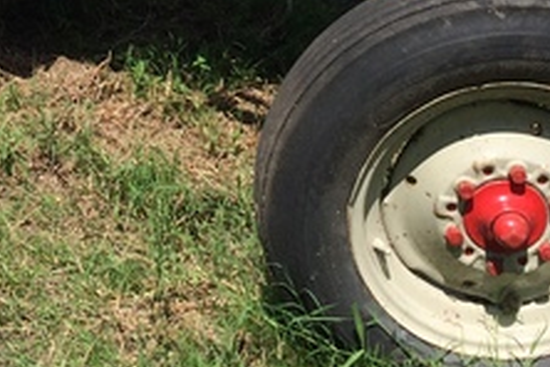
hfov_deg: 18.9
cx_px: 1
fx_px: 1604
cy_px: -260
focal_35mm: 105
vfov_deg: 12.1
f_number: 2.2
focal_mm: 4.15
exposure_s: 1/2160
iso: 32
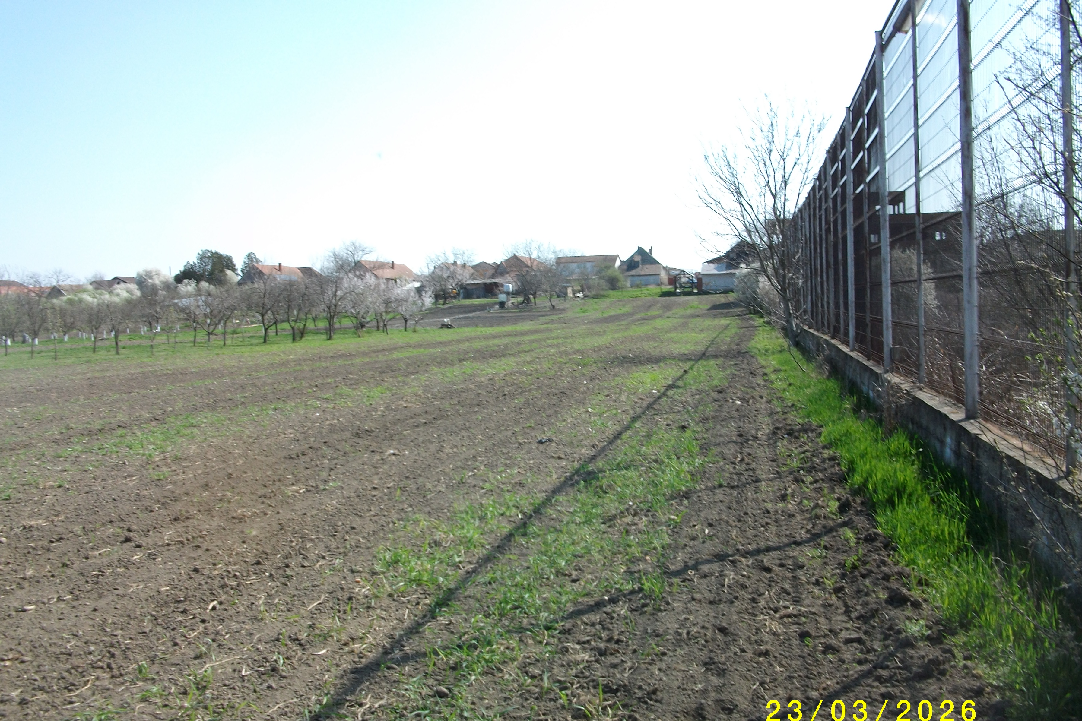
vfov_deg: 38.9
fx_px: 1022
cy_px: 386
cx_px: 537
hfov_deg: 55.8
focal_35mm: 34
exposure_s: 1/204
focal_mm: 5.7
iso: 80
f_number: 5.5
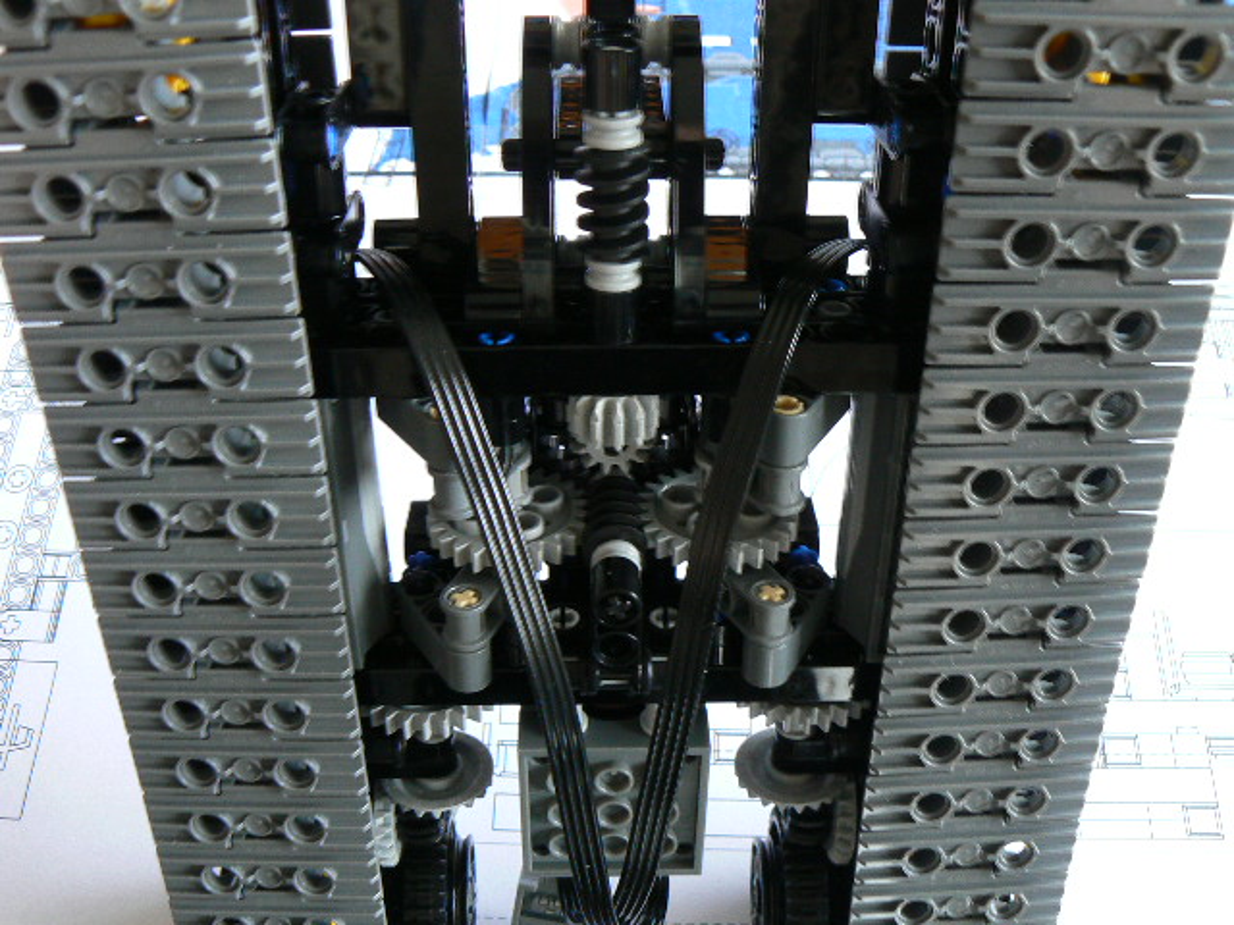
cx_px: 617
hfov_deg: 51.4
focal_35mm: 36
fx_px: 1283
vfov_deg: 39.7
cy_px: 462
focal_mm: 6
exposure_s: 2.5
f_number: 4.5
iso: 100
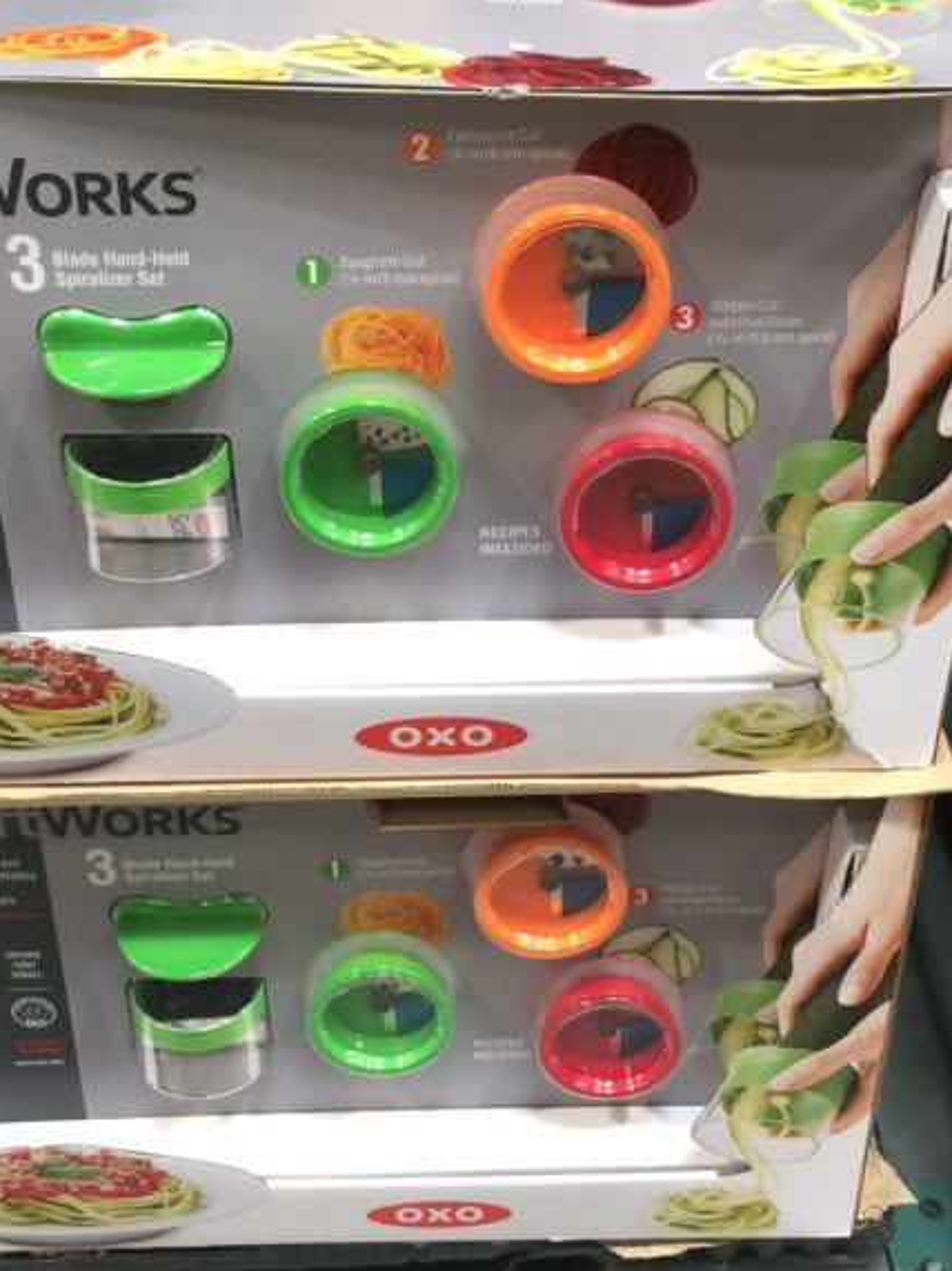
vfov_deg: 36.8
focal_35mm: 52
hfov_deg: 28.0
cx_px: 492
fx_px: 1907
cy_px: 568
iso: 125
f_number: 2.2
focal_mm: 4.15
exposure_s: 1/33
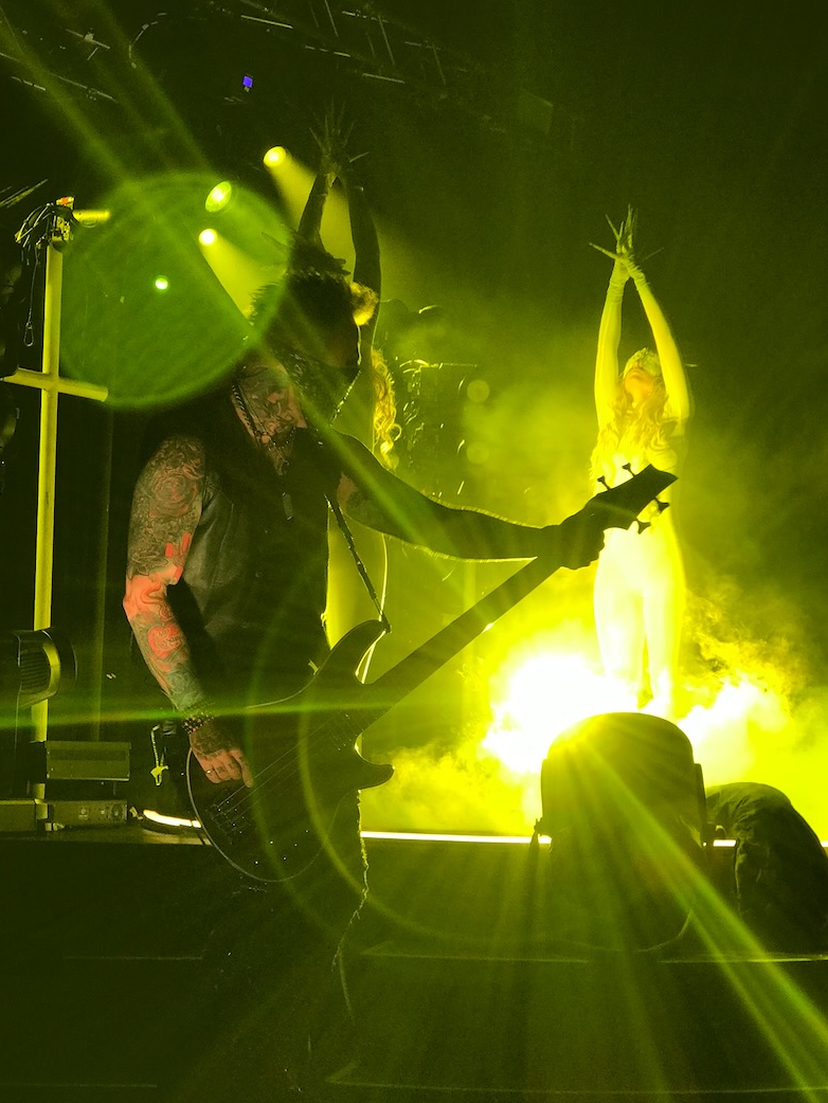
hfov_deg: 21.0
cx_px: 359
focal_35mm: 70
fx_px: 2232
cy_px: 492
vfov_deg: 27.8
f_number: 2.8
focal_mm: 6.6
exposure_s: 1/62
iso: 50
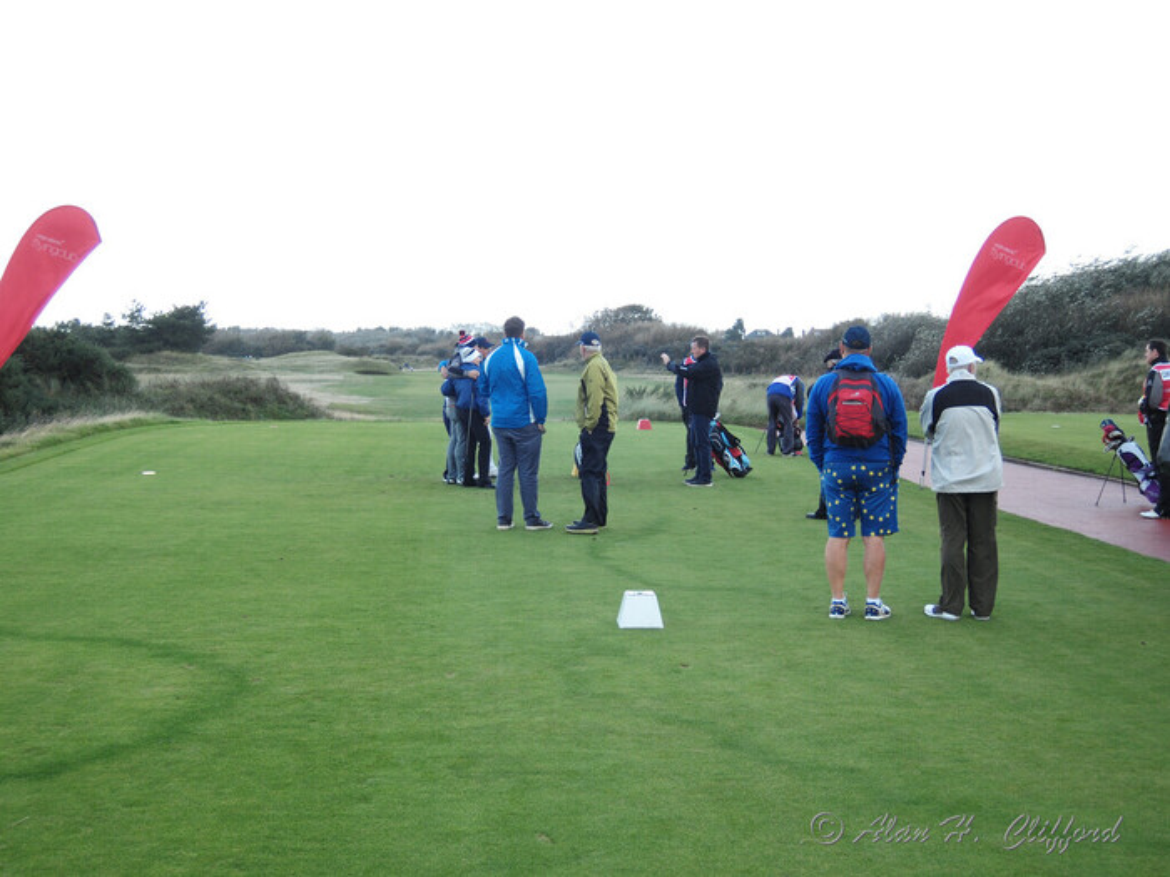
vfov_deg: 29.1
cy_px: 438
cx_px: 585
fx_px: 1690
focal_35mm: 50
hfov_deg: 38.2
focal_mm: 10.7
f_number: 3.5
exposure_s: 1/100
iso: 100
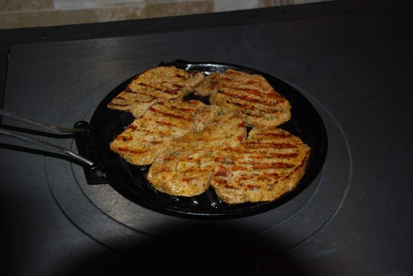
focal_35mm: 46
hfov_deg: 42.3
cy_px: 138
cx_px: 206
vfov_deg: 29.0
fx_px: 534
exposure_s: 1/60
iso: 400
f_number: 4.2
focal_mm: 31
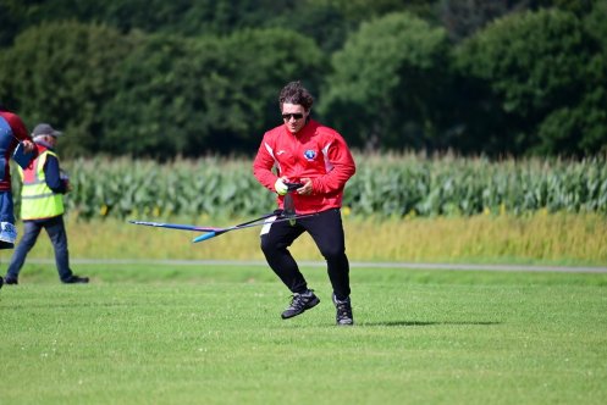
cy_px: 202
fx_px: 6748
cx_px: 304
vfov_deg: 3.4
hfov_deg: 5.2
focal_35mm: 400
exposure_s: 1/6400
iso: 1600
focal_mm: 400
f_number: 6.3
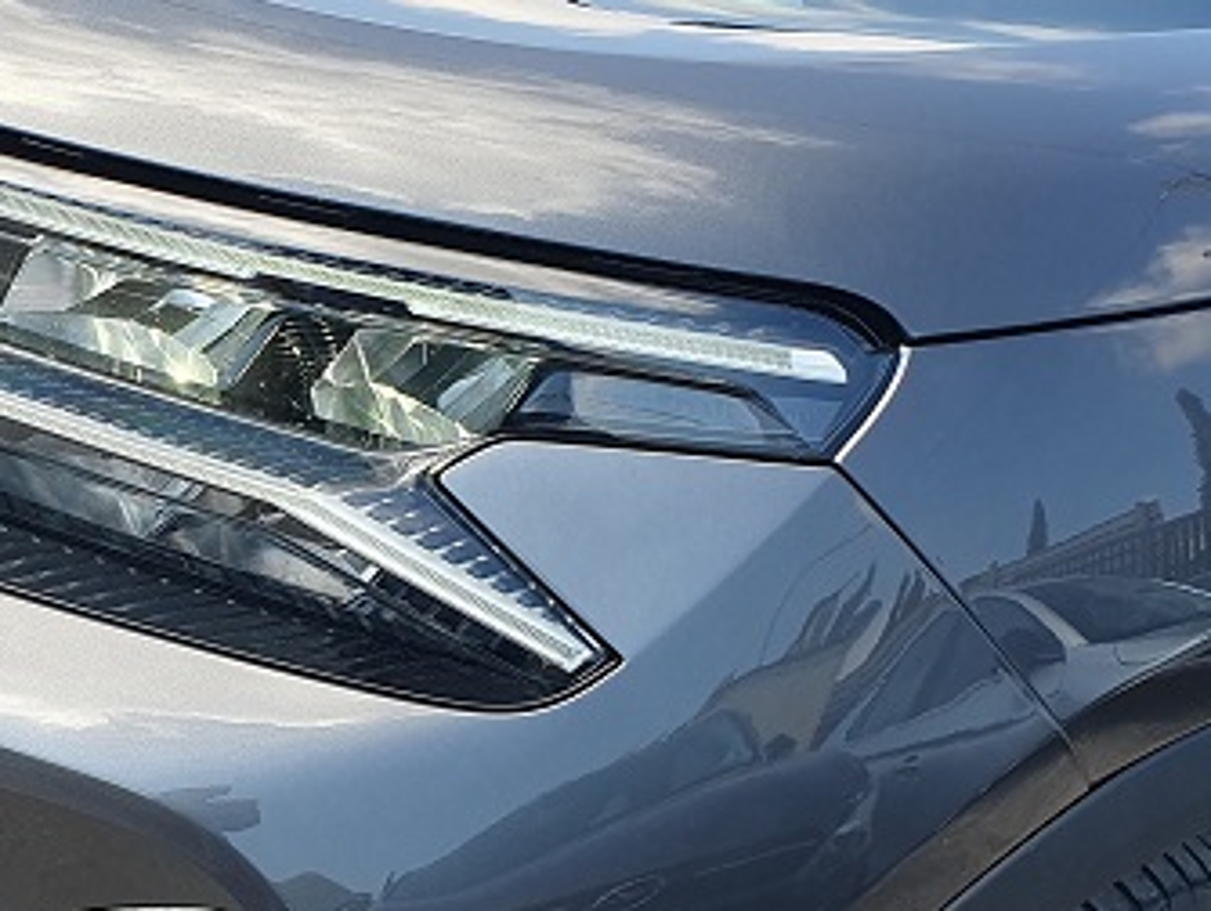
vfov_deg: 23.6
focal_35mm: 62
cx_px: 0
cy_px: 593
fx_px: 2171
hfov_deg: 29.1
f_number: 2.4
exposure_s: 1/425
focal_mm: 4.32
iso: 50
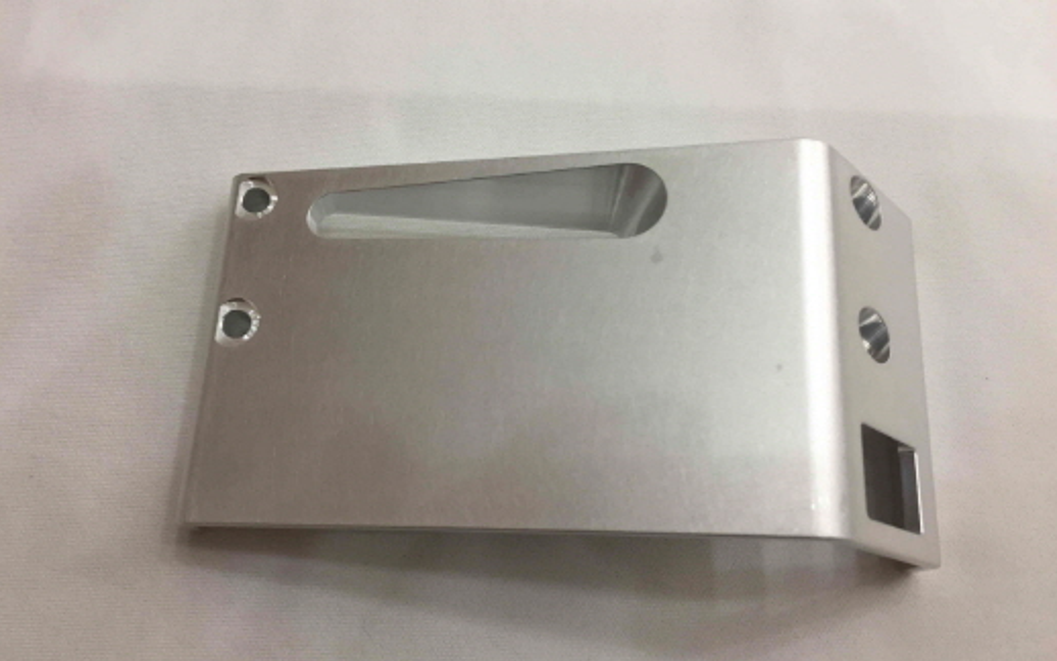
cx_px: 526
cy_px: 335
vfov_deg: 40.6
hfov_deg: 61.2
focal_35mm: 31
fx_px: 893
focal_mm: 4.15
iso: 100
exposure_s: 1/30
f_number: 2.2
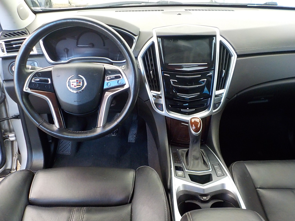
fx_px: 256
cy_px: 110
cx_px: 148
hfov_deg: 60.0
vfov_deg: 46.8
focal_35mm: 30
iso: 280
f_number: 3.3
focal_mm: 4.1
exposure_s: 1/30
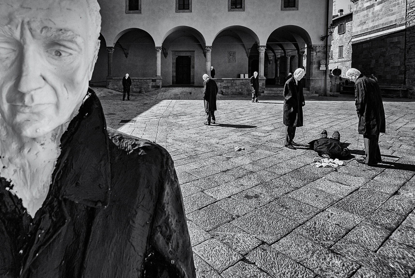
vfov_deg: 58.1
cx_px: 162
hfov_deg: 80.0
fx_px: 242
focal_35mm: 21
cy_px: 89
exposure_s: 1/200
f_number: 7.1
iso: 100
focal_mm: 10
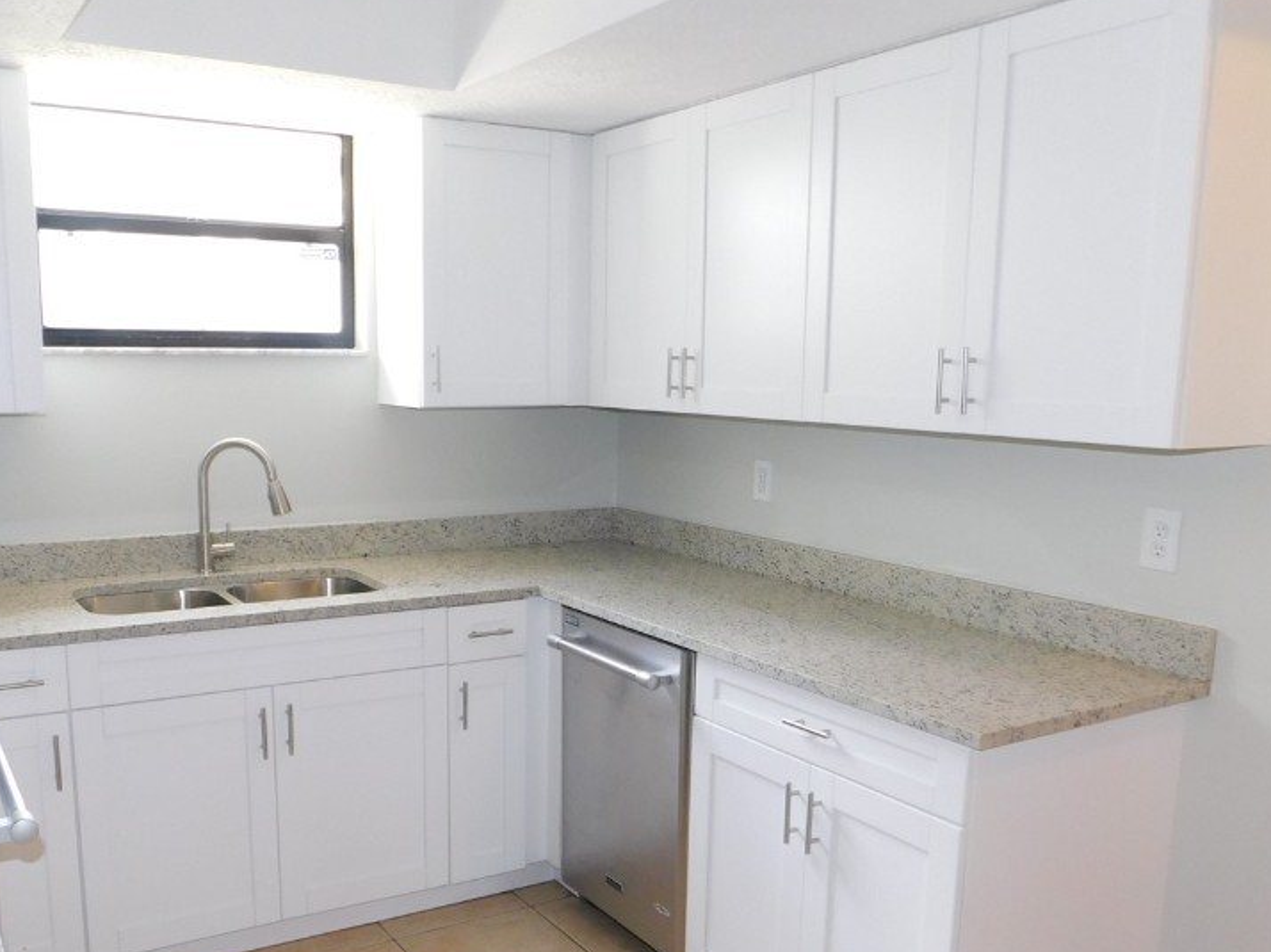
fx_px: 1211
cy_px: 601
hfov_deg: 55.3
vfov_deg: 42.6
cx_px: 570
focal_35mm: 33
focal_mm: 4
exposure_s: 1/30
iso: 200
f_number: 3
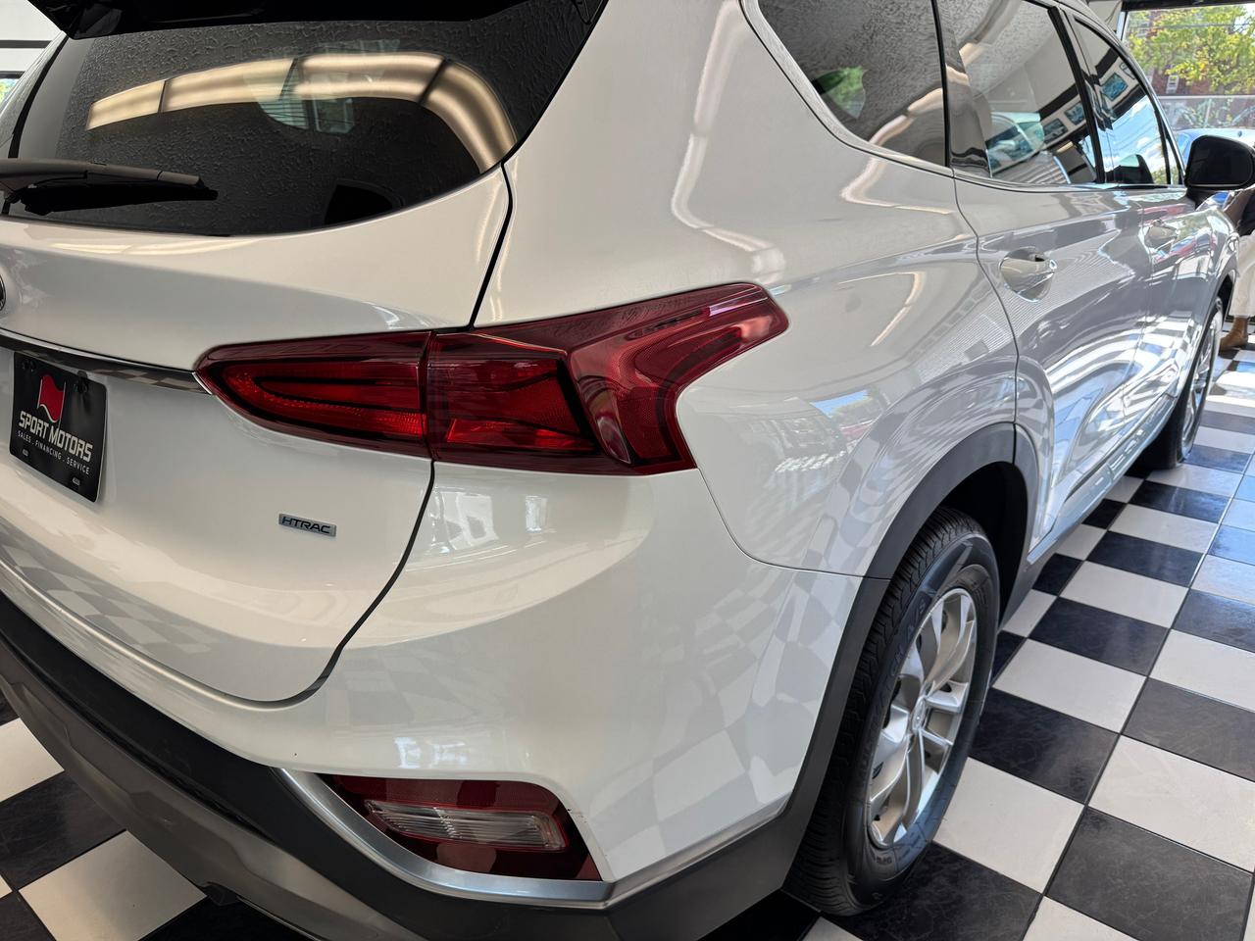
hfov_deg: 71.6
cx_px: 628
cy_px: 470
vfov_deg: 56.8
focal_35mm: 24
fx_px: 870
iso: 64
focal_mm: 6.76
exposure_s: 1/237
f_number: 1.78
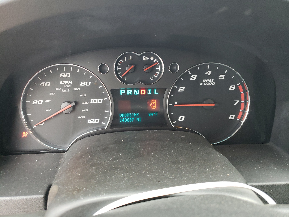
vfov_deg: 53.1
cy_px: 108
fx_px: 217
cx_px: 144
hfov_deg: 67.3
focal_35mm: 26
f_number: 1.5
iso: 281
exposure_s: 1/60.2
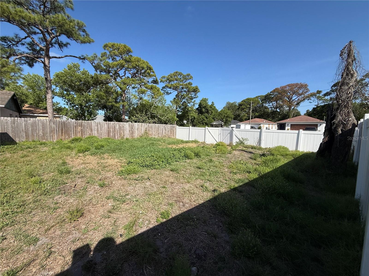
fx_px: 149
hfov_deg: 102.1
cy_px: 138
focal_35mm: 14
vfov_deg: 85.7
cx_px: 184
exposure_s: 1/2976
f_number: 2.2
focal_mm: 2.22
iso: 50
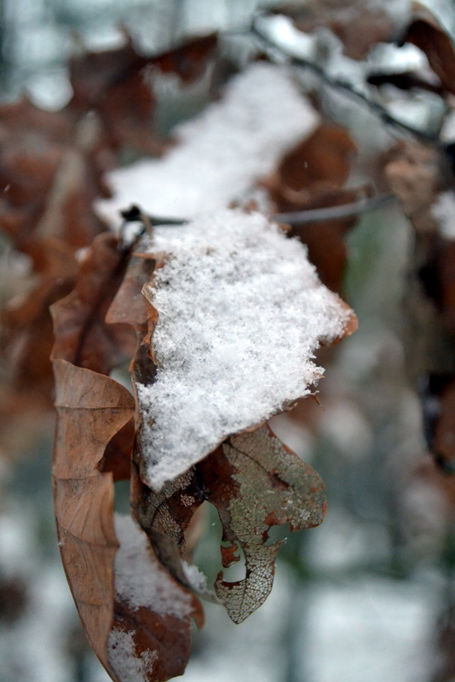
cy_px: 341
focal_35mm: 54
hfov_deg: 25.1
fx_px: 1023
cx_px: 228
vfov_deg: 36.9
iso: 3200
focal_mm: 36
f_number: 5
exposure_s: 1/640
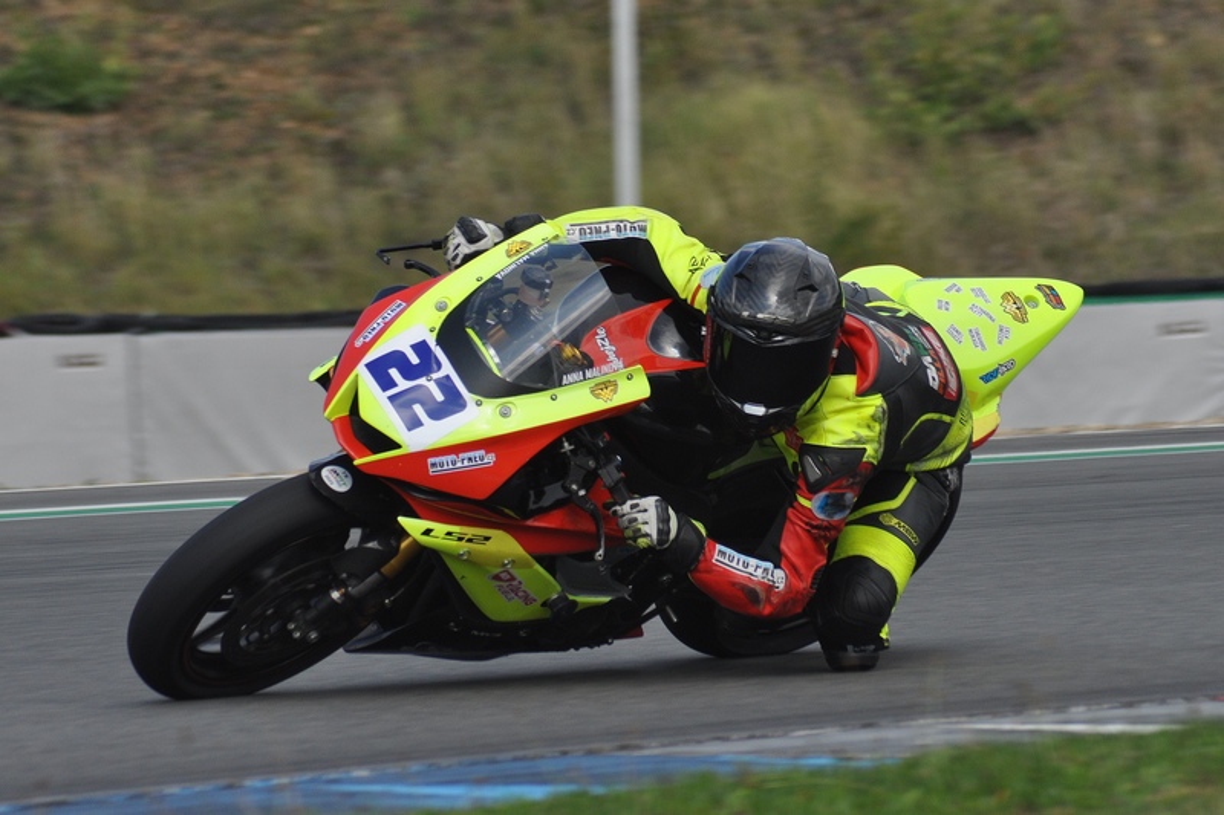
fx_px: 11217
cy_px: 408
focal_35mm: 330
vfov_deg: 4.2
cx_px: 612
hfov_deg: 6.2
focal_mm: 220
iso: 400
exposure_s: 1/500
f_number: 9
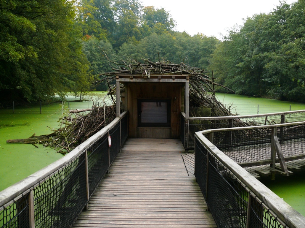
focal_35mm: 35
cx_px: 152
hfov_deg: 52.6
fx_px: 308
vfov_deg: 40.7
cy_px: 114
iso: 100
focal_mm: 7.4
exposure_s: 1/15
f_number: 2.8
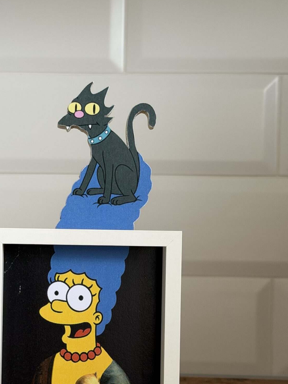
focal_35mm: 83
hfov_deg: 17.7
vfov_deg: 23.5
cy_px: 250
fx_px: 921
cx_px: 69
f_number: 1.78
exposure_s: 1/64
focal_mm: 6.76
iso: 100
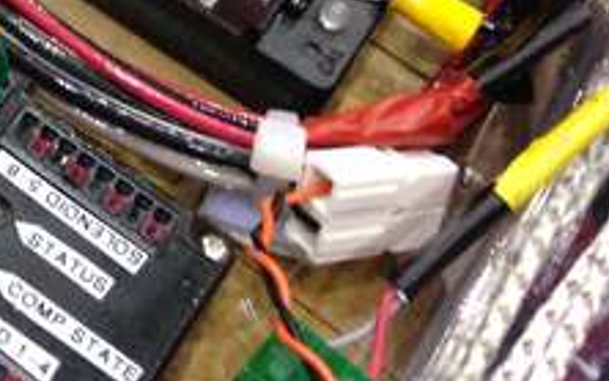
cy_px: -359
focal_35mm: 121
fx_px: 2009
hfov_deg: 15.3
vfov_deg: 10.1
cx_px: -414
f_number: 2.4
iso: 80
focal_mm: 4.12
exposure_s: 1/20
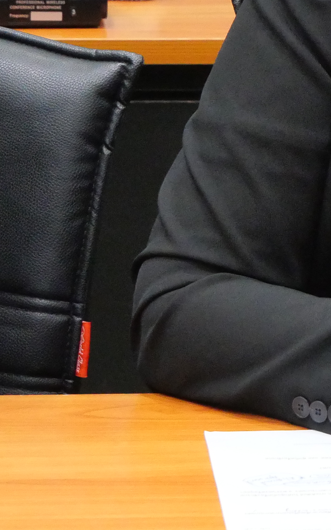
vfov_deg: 7.1
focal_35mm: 293
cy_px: -6
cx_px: 539
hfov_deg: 4.4
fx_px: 4229
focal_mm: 44
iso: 3200
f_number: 5.6
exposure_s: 1/50
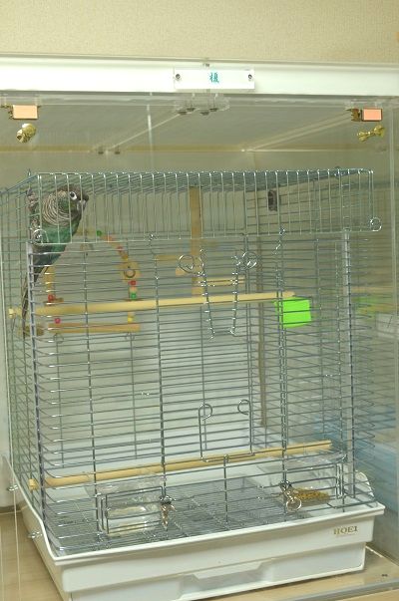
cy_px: 300
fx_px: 851
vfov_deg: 38.9
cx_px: 200
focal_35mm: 51
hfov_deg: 26.4
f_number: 7.1
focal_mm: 34
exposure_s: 1/30
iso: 800
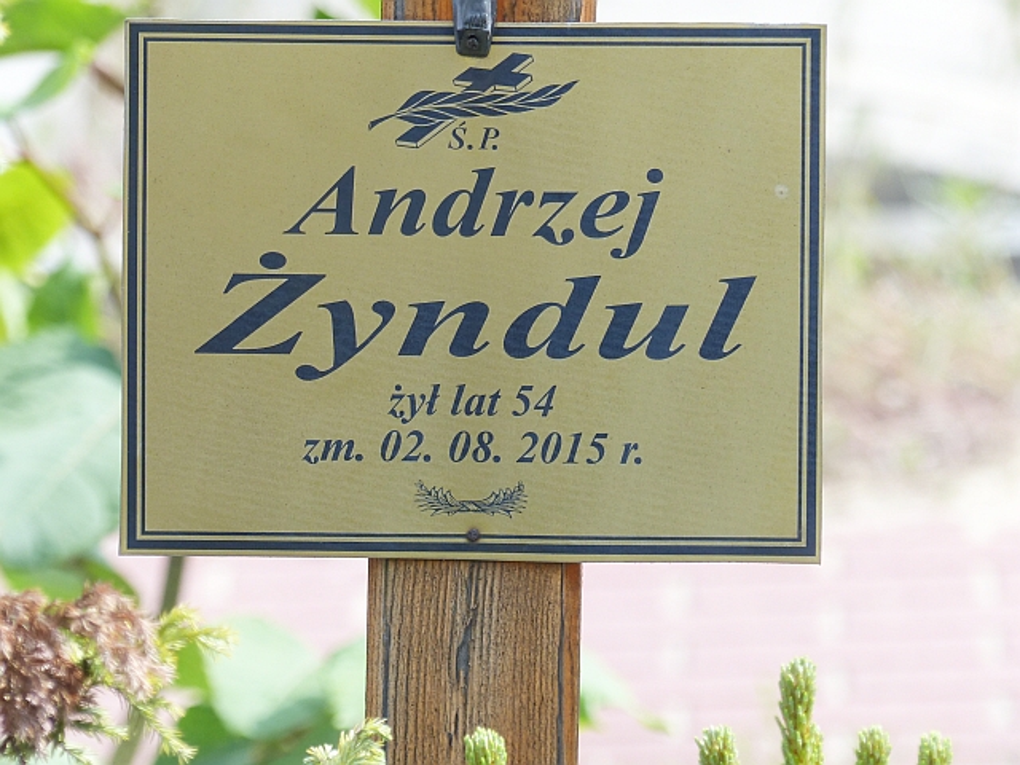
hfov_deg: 4.6
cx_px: 510
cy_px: 382
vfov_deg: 3.5
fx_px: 12612
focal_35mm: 428
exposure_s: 1/250
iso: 100
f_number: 4
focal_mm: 77
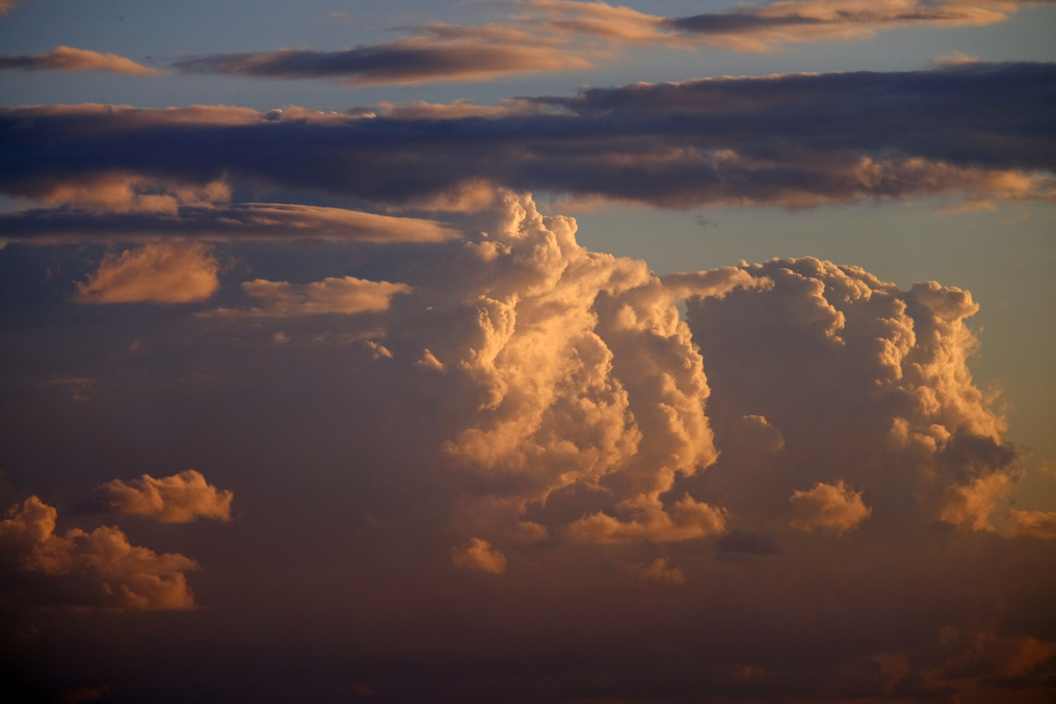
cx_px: 528
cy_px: 352
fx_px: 10119
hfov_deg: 6.0
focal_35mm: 345
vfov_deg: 4.0
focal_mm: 230
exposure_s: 1/220
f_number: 6.7
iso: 100
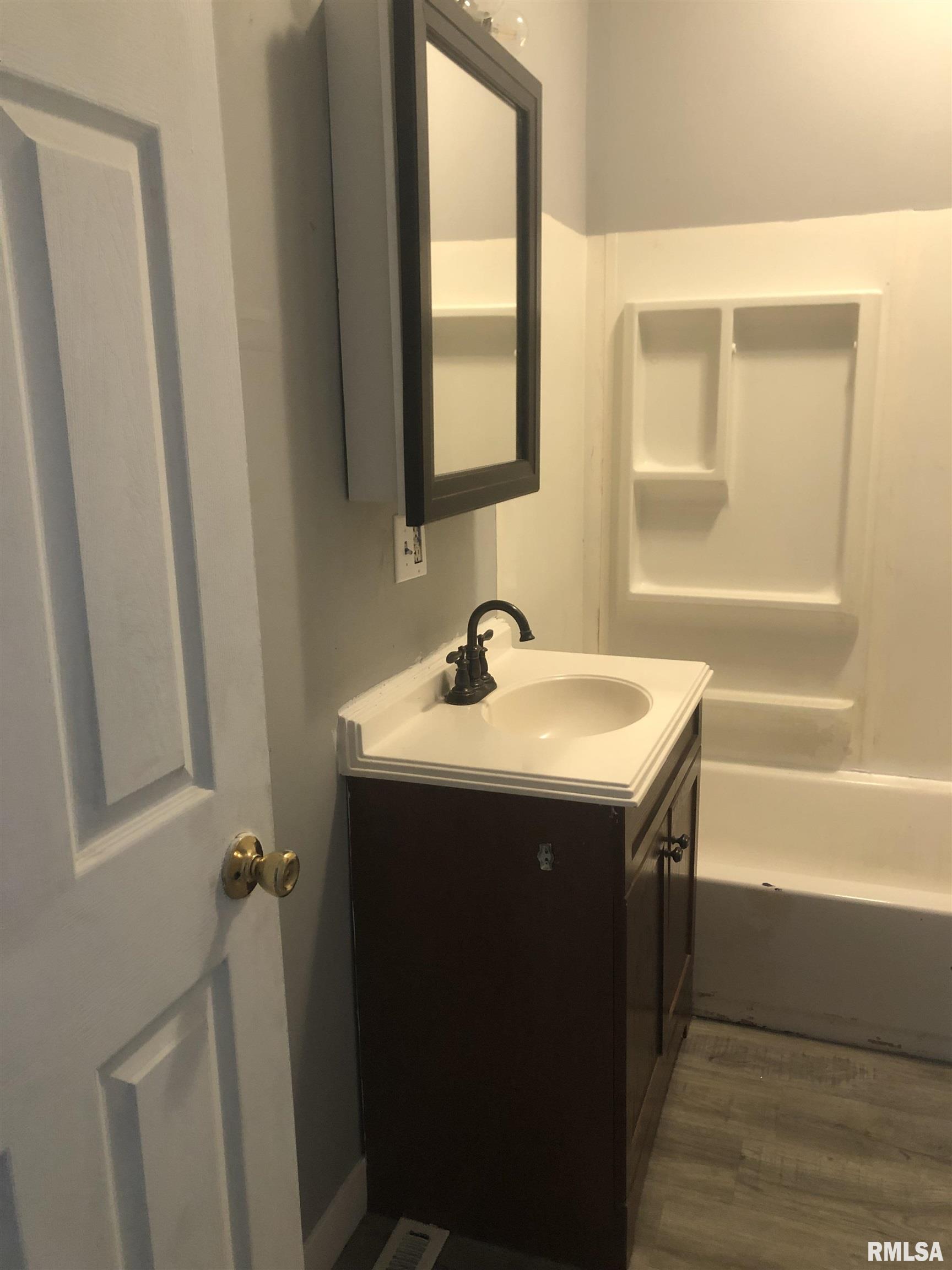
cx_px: 476
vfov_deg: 63.4
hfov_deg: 49.7
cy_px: 635
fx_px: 1027
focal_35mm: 28
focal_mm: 3.99
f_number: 1.8
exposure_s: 1/15
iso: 64
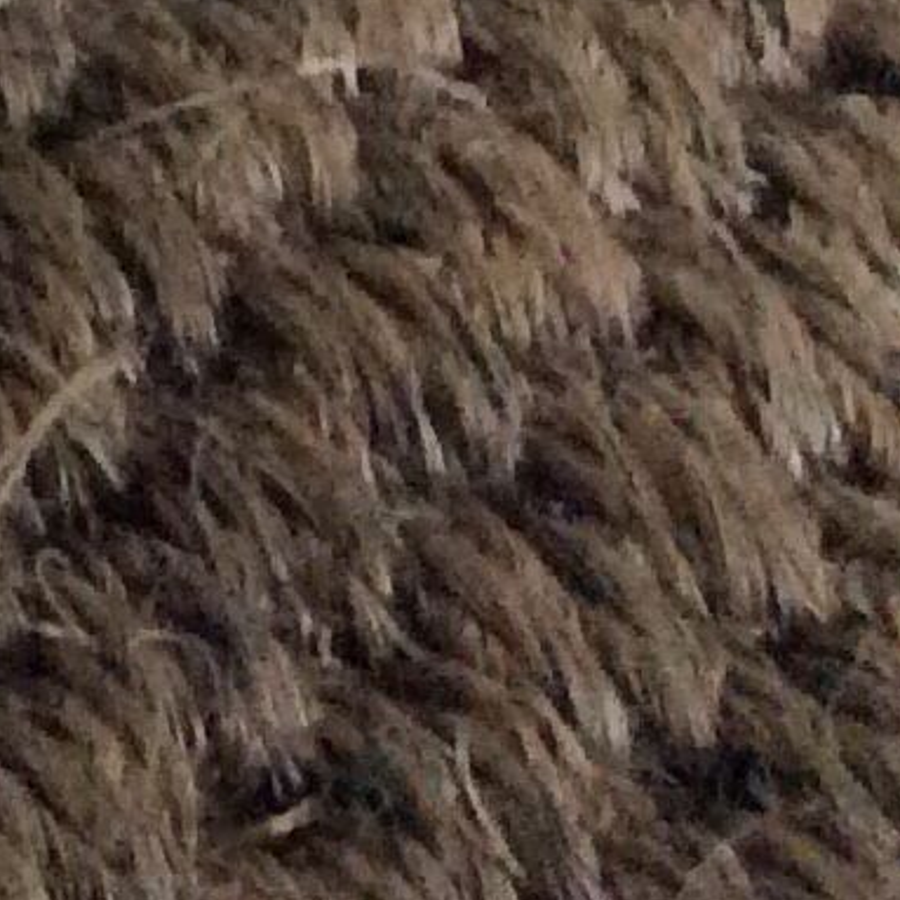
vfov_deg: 8.6
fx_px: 5618
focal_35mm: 191
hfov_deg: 7.6
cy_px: -985
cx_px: -2113
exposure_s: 1/25
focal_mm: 3.3
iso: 200
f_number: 2.4
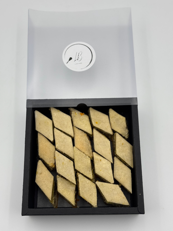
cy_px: 116
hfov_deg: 30.3
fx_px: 320
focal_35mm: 48
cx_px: 86
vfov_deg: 39.7
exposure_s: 1/639
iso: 64
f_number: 1.78
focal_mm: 6.76
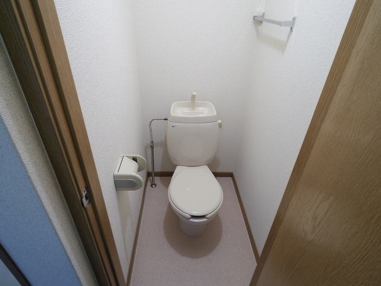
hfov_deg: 84.7
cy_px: 143
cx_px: 190
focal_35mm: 19
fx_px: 209
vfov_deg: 68.7
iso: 200
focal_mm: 4.2
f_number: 3.7
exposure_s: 1/8
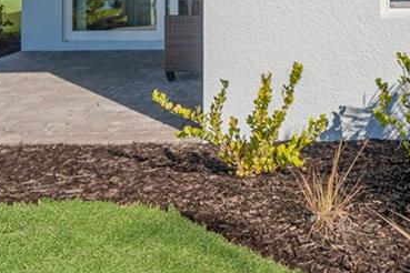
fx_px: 740
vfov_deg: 19.6
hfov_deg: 29.3
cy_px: -59
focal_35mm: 65
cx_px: 392
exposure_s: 1/250
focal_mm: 10
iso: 100
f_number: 4.5
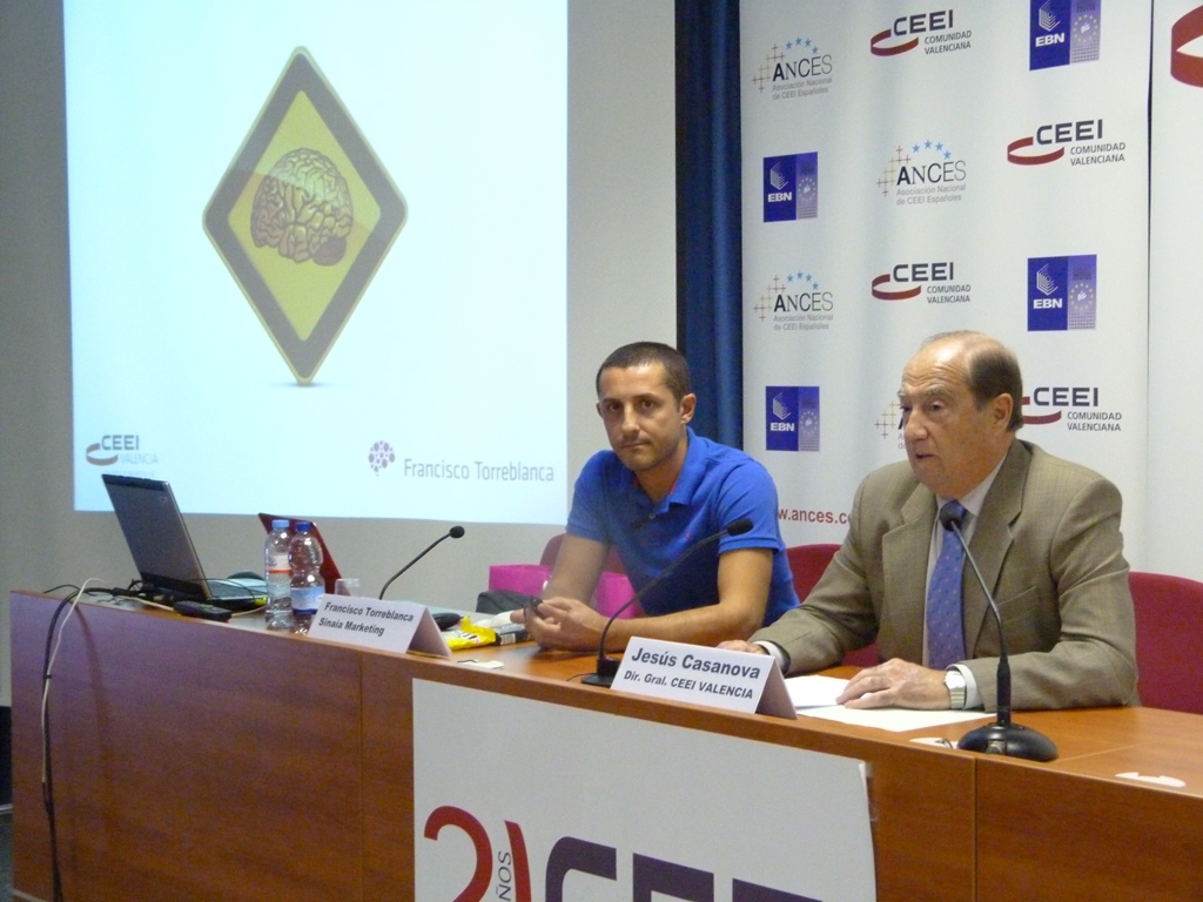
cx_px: 602
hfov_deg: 33.2
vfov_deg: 25.2
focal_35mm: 58
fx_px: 2016
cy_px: 451
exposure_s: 1/30
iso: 800
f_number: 3.2
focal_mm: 10.5
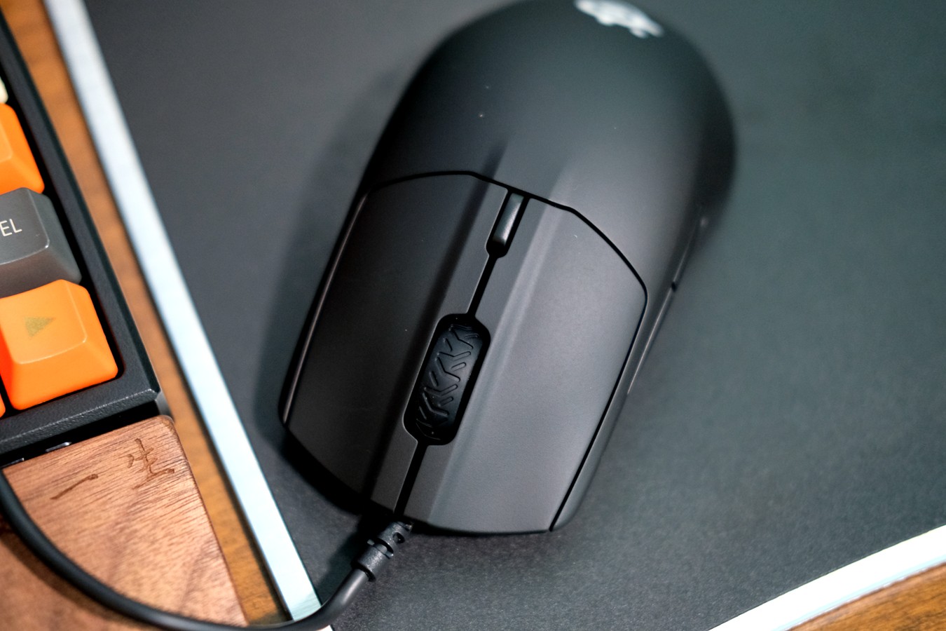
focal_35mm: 53
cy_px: 316
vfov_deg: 25.5
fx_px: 1393
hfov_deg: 37.5
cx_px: 473
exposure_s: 1/60
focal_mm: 35
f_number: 2
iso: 2000
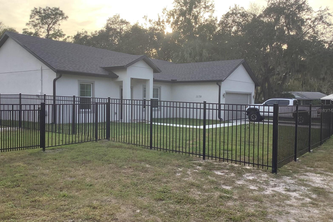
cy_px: 110
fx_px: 305
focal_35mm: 33
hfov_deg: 57.2
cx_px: 167
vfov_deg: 40.0
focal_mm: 3.3
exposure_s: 1/248
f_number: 2.4
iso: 25
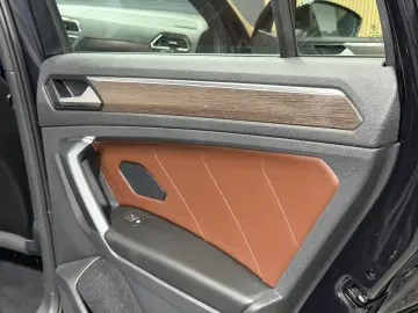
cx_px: 209
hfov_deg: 39.7
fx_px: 580
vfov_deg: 30.3
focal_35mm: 48
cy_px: 156
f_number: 1.78
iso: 500
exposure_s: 1/33
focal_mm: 6.76
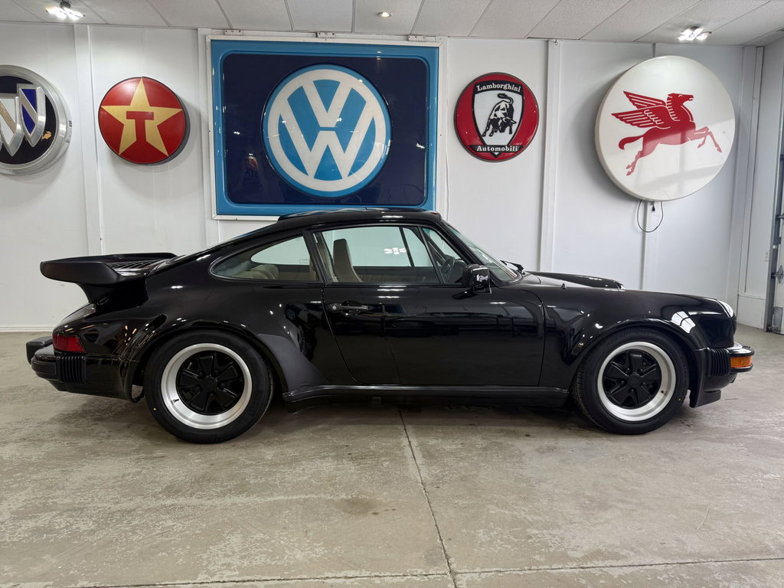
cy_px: 294
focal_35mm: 24
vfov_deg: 56.8
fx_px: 544
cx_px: 392
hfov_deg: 71.6
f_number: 1.78
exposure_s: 1/120
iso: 80
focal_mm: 6.76
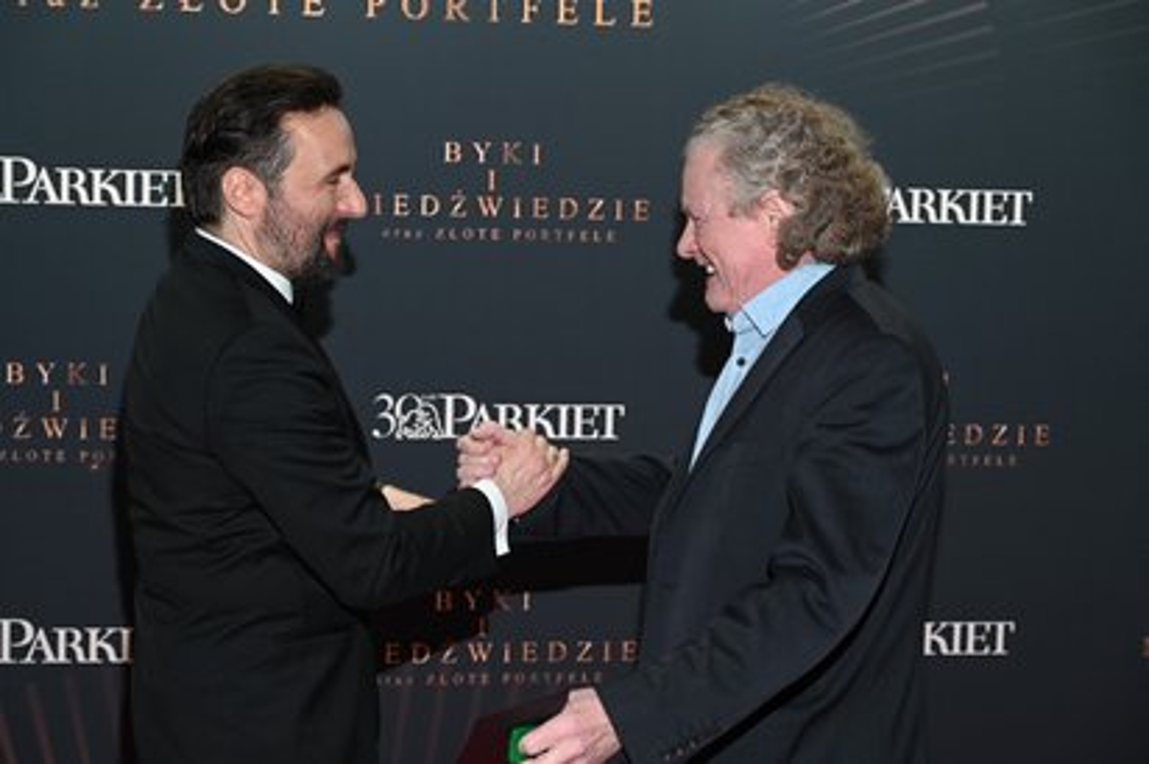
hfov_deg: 31.9
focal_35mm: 63
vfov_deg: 21.5
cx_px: 574
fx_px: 2009
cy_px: 382
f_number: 5.6
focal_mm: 63
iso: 1250
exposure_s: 1/200
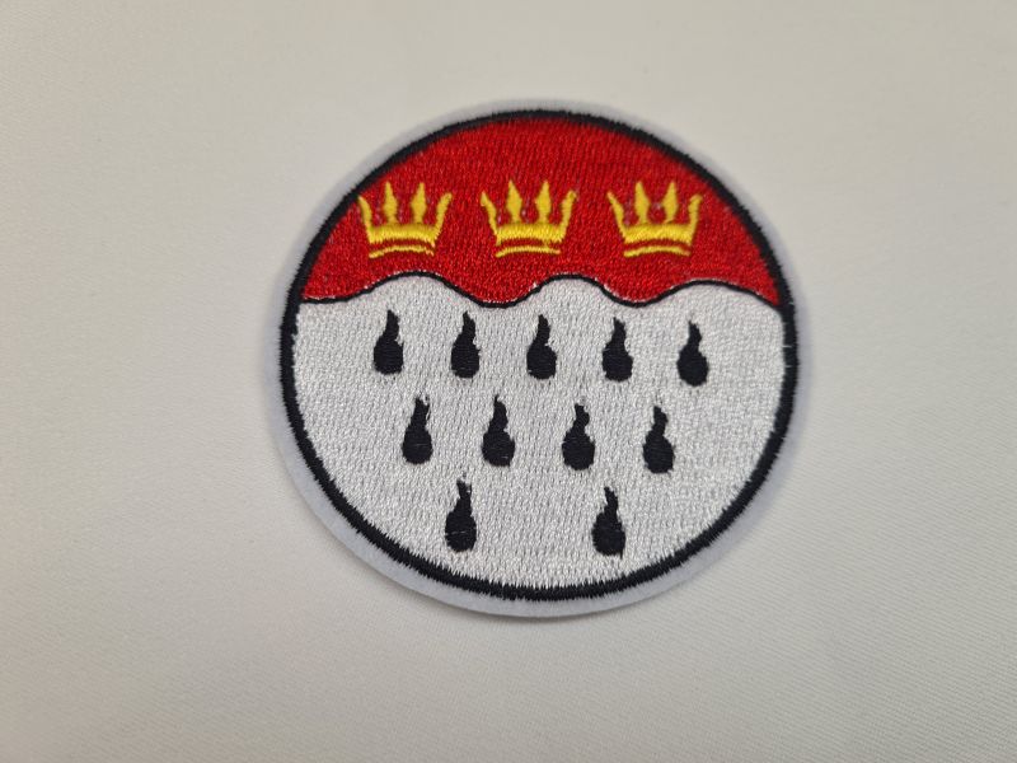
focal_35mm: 26
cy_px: 382
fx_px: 764
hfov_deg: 67.3
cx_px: 508
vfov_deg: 53.1
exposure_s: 1/182
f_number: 1.8
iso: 50
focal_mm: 5.4
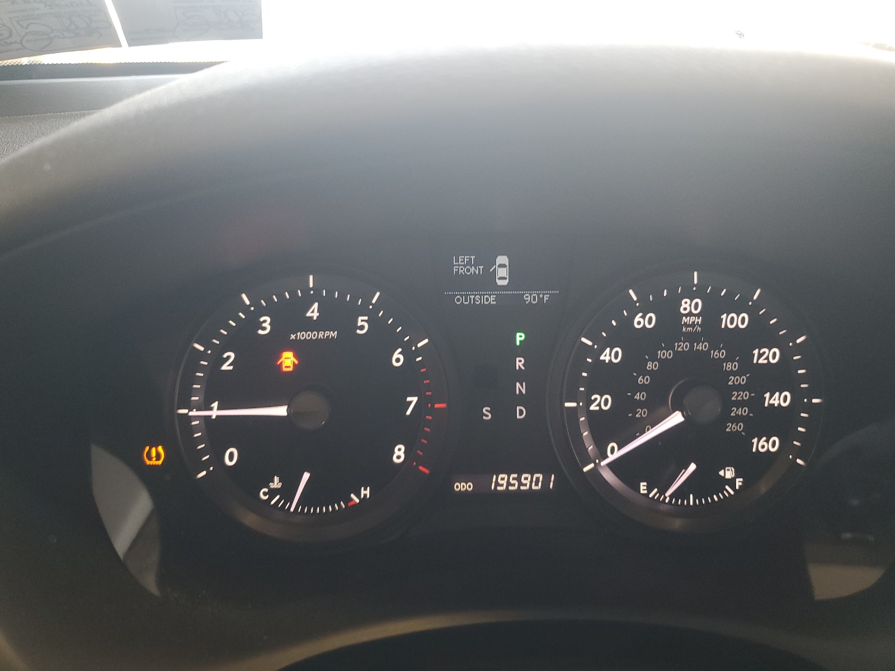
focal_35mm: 26
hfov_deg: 67.3
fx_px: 672
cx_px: 448
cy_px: 336
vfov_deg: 53.1
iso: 89
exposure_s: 1/60.2
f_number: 1.5
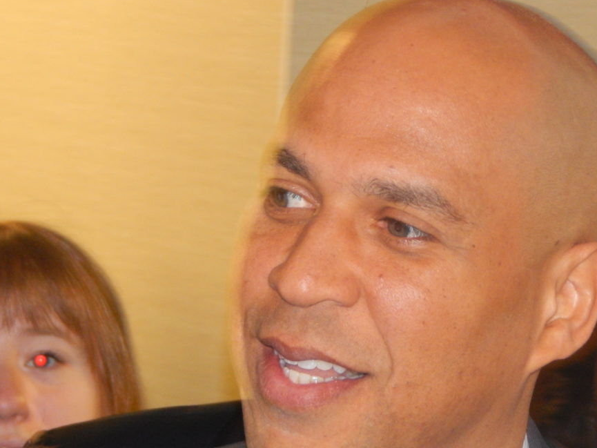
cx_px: 337
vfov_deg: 5.4
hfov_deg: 7.1
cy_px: 227
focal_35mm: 277
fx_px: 4778
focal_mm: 41.7
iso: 640
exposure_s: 1/30
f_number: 5.6
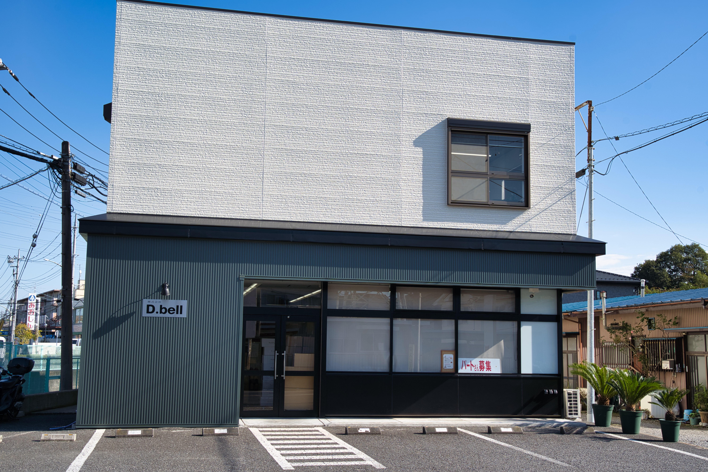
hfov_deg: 51.9
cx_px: 354
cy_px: 236
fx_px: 728
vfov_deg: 35.9
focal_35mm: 37
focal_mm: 37
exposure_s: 1/125
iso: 100
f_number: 9
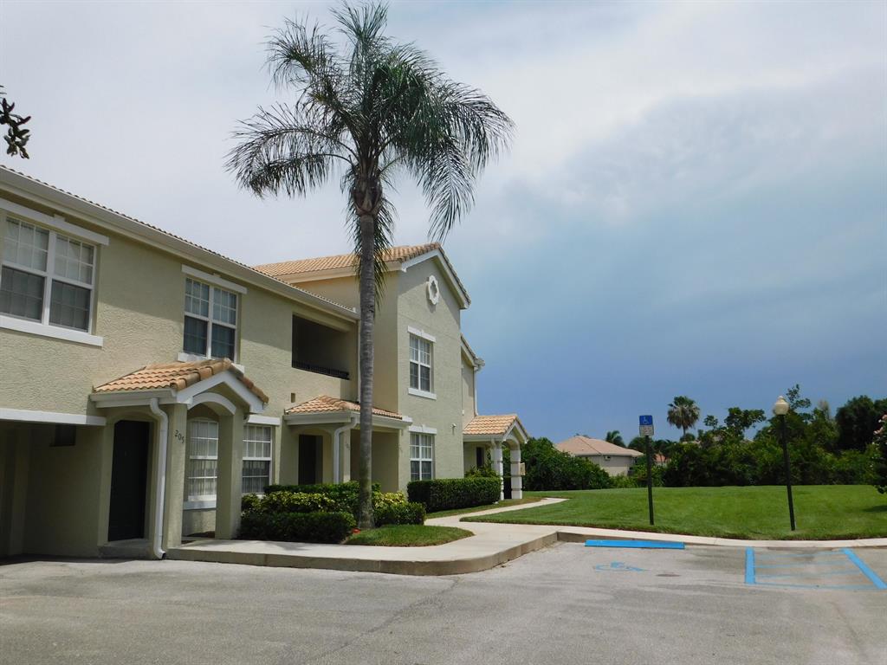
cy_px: 332
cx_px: 444
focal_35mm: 30
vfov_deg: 46.8
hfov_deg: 60.0
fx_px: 769
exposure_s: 1/800
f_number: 6.4
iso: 125
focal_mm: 5.3
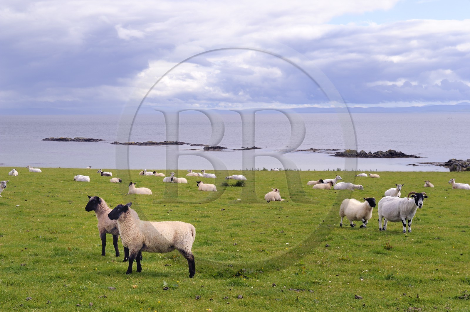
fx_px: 861
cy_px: 156
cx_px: 235
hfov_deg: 30.5
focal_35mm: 66
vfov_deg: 20.6
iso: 200
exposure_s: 1/160
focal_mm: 66
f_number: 13
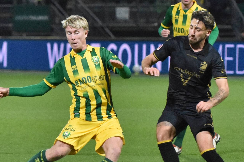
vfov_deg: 5.0
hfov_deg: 7.5
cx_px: 109
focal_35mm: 273
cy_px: 98
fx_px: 1850
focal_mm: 120
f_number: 2.8
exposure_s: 1/800
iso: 3200
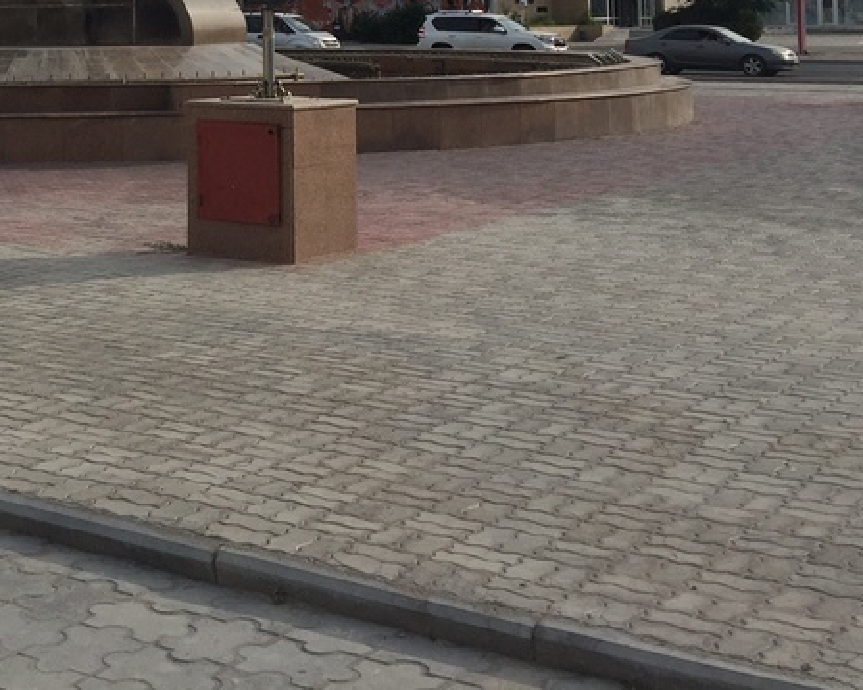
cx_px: 111
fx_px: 1609
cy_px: -27
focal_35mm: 63
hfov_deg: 29.0
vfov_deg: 23.1
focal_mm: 4.15
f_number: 2.2
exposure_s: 1/3049
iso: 32
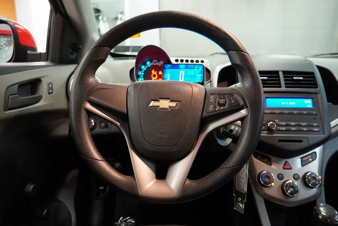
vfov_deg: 47.9
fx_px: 254
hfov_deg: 67.4
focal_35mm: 27
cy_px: 113
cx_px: 169
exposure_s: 1/30
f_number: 3.5
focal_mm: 18
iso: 2500
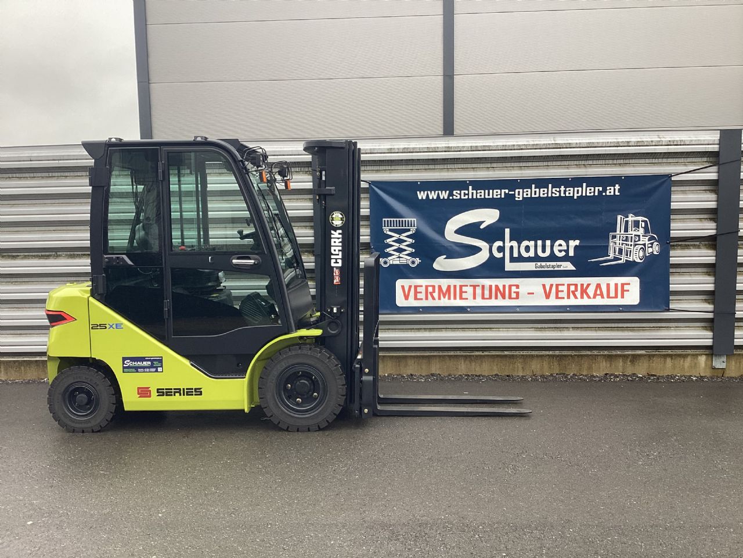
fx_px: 665
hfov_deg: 58.4
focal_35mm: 31
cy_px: 279
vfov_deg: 45.4
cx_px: 372
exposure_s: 1/100
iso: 40
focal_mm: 3.3
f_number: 2.4
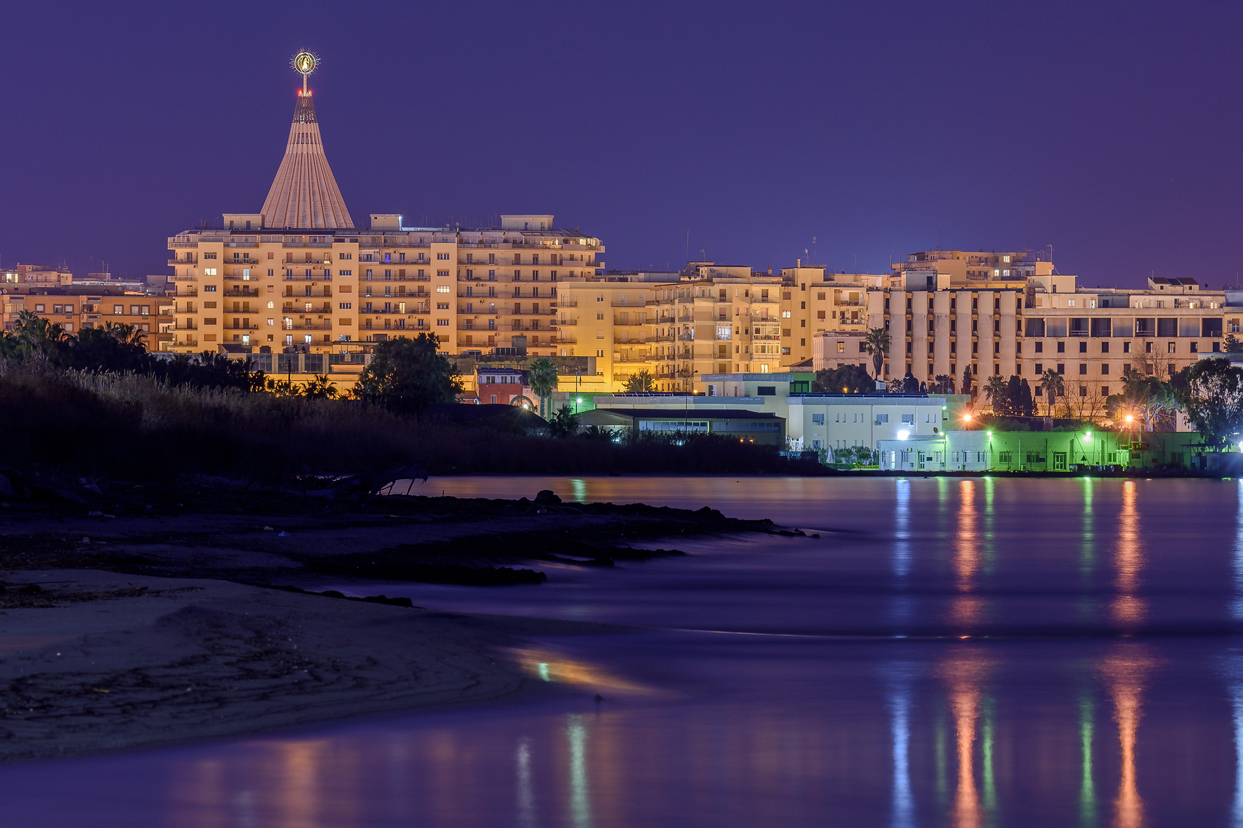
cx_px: 622
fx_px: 7768
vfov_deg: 6.1
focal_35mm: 225
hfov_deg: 9.1
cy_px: 414
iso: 100
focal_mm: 150
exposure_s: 30
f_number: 9
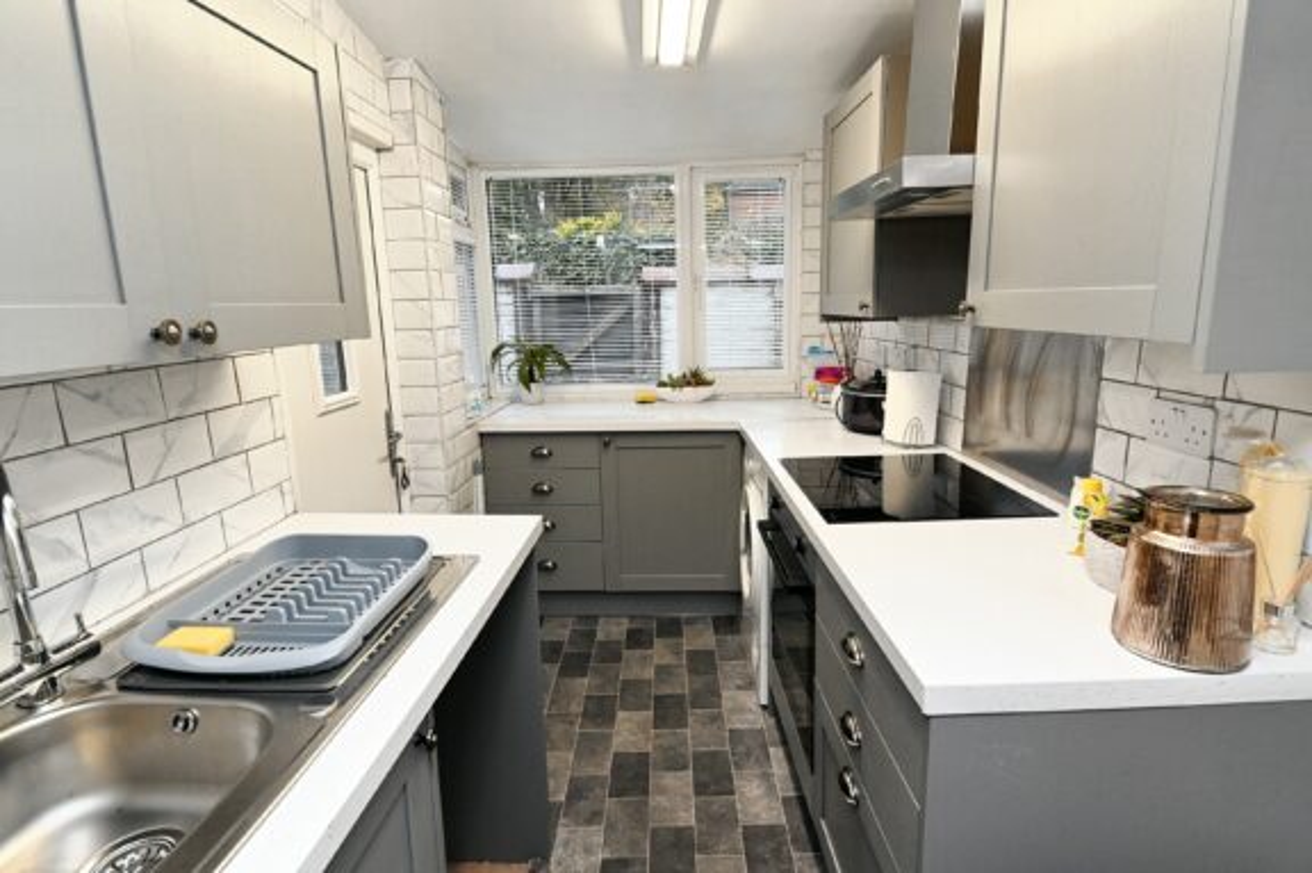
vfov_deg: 67.3
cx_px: 656
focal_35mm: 18
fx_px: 655
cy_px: 436
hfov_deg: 90.1
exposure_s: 1/60
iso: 2000
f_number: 10
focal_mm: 18
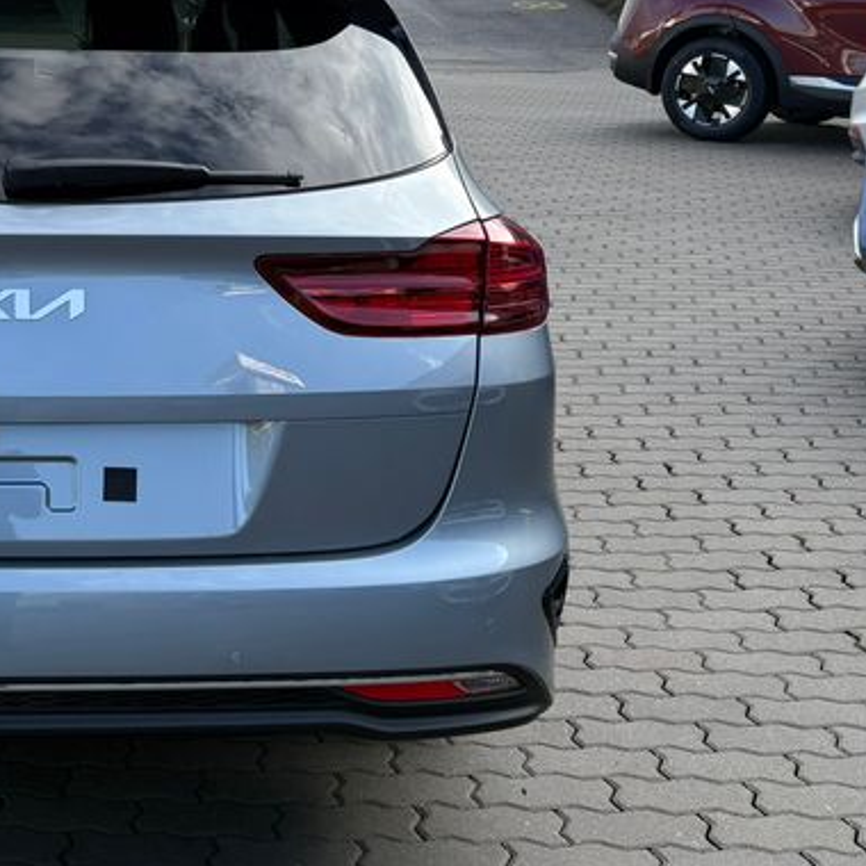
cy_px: 214
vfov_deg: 27.3
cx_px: 16
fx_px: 1755
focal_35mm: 62
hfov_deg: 26.4
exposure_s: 1/1155
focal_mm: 5.96
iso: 50
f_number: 1.6
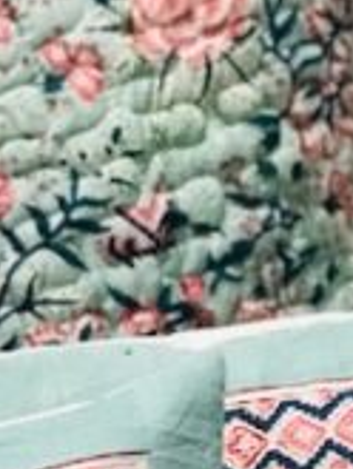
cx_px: -233
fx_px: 2689
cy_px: 806
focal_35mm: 198
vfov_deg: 9.6
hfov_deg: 7.3
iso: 400
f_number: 2.8
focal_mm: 6.6
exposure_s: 1/50
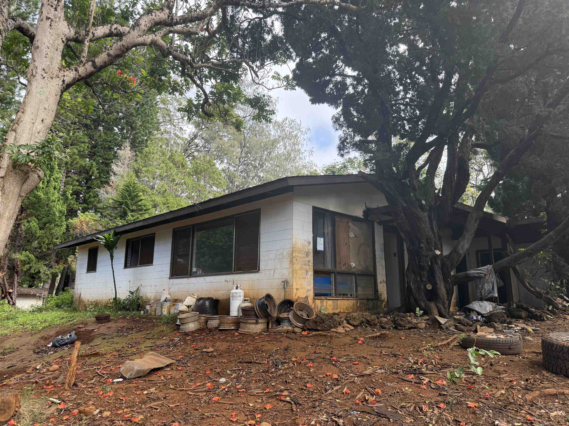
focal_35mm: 24
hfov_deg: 71.6
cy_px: 213
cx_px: 284
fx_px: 394
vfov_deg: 56.8
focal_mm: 6.76
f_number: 1.78
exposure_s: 1/660
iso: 100
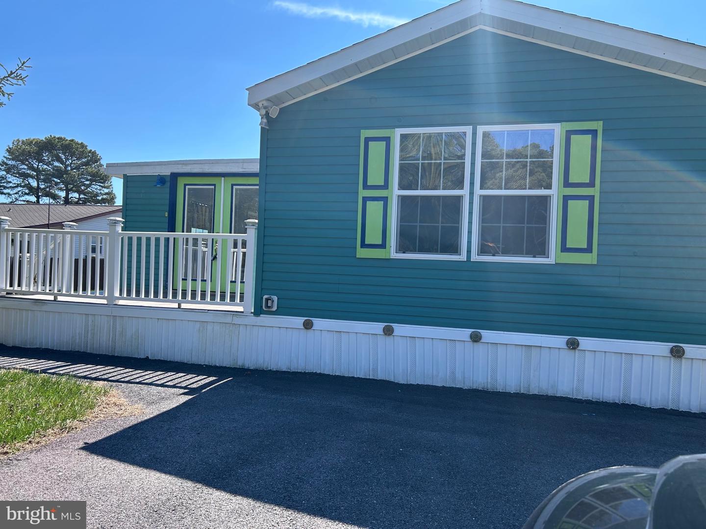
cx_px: 353
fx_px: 530
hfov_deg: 67.3
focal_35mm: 26
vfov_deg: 53.1
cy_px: 264
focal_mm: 5.7
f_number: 1.5
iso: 50
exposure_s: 1/1869
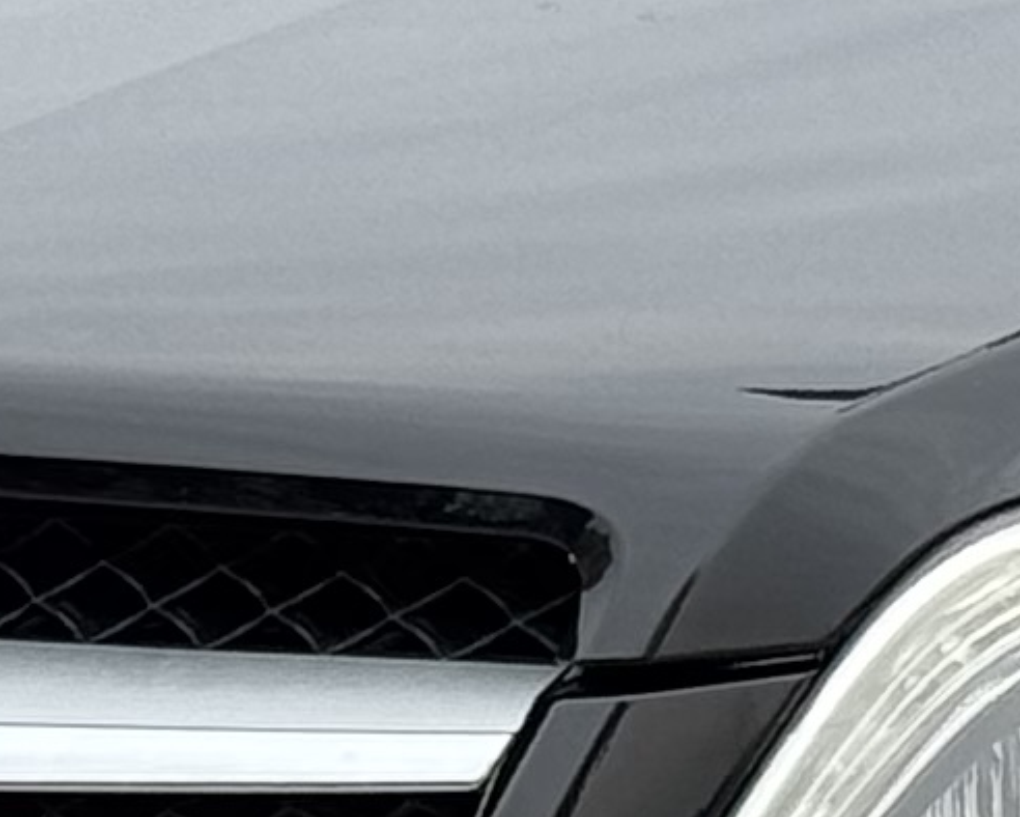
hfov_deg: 5.0
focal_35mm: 384
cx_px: 1563
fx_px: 11597
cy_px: 427
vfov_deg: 4.0
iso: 64
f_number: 1.78
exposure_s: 1/700
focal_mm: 6.76
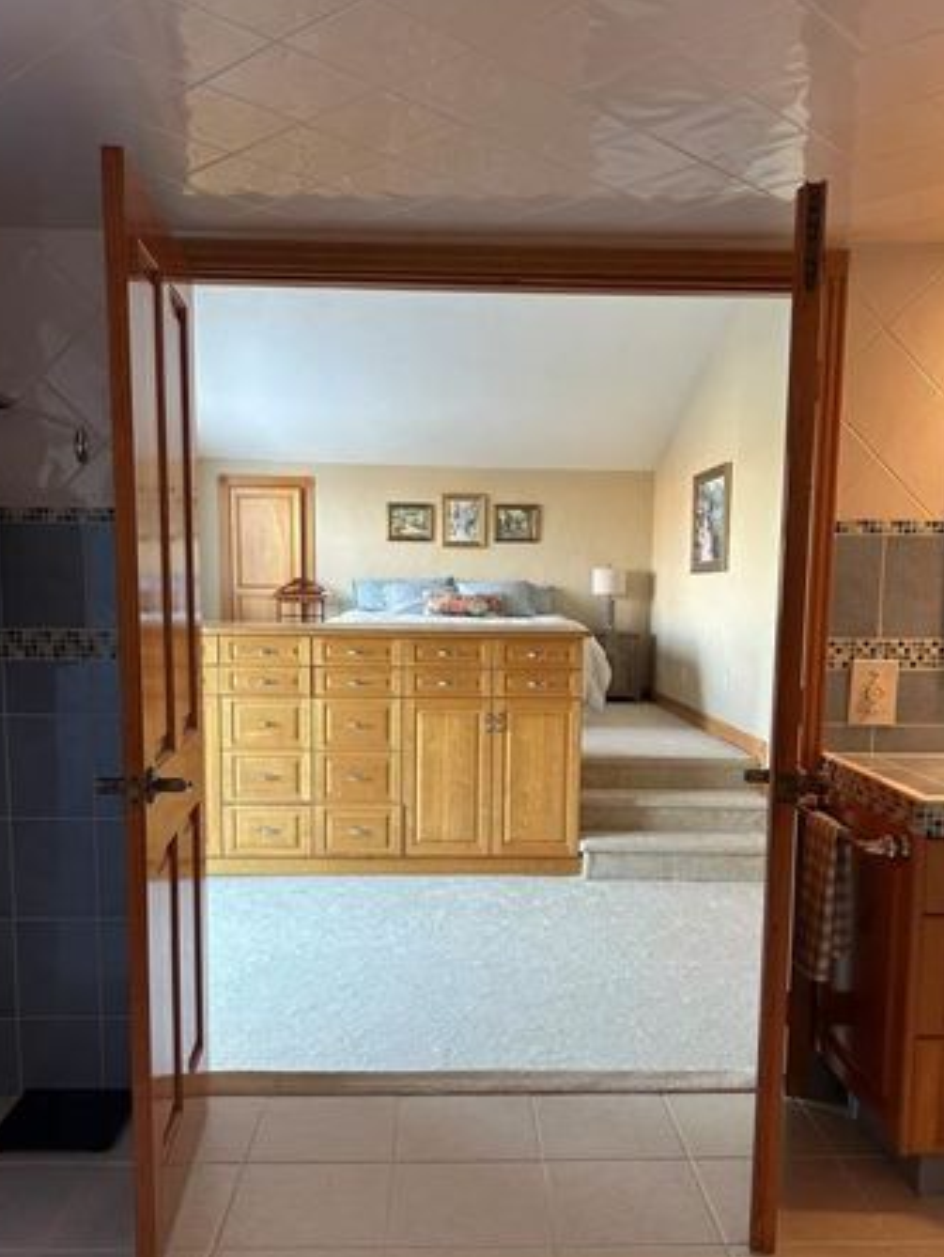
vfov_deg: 58.1
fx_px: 1126
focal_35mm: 31
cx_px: 475
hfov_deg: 45.5
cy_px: 719
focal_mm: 5.7
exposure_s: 1/60
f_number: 1.5
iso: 160
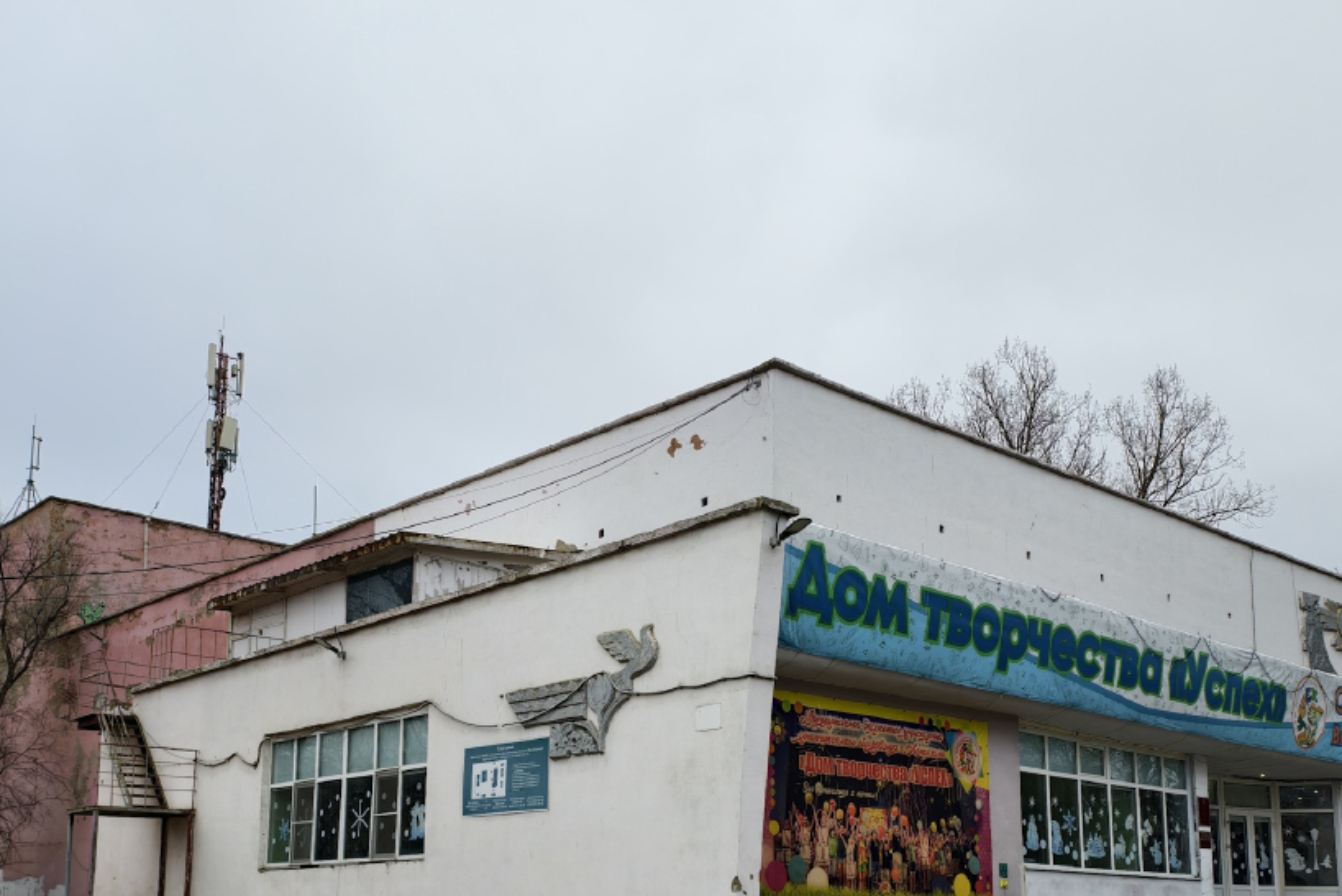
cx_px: 627
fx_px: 1417
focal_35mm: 38
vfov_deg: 34.2
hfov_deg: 50.6
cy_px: 695
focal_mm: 6.54
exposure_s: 1/636
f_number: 1.57
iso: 72
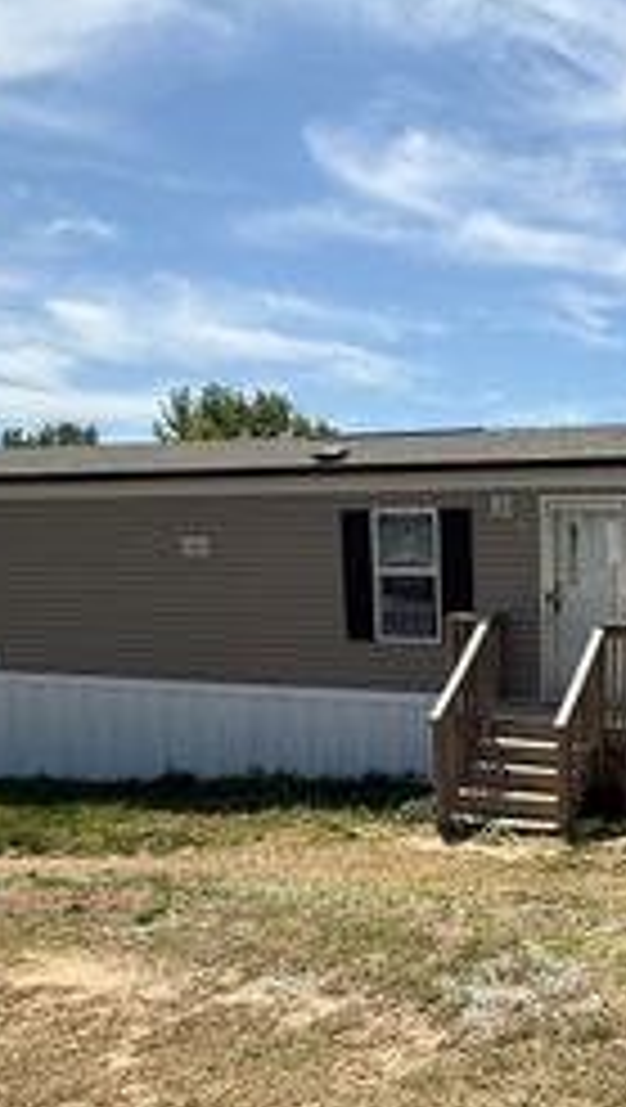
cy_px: 738
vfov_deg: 58.1
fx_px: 970
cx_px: 633
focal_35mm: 33
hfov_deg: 32.7
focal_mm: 2.22
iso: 50
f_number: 2.2
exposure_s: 1/1795
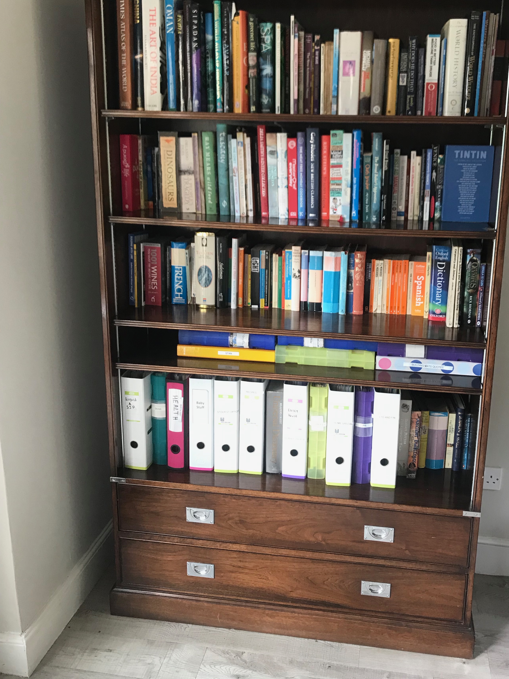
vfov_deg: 55.2
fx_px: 647
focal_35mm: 33
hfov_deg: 42.8
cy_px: 297
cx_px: 300
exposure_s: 1/33
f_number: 1.8
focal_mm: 3.99
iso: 32
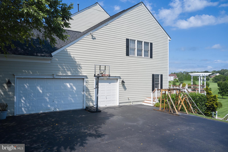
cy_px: 76
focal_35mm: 28
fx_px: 177
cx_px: 114
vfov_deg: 46.4
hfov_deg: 65.5
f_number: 5.6
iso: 100
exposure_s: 1/500
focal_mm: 10.26
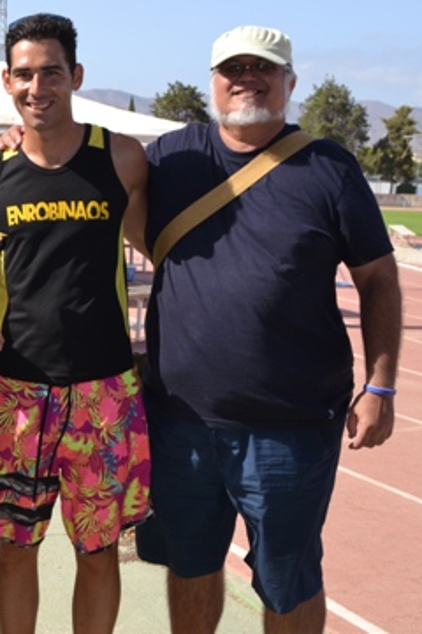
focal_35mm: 64
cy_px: 277
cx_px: -90
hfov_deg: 19.9
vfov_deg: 31.4
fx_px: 1125
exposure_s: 1/200
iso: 100
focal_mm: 24
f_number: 7.1
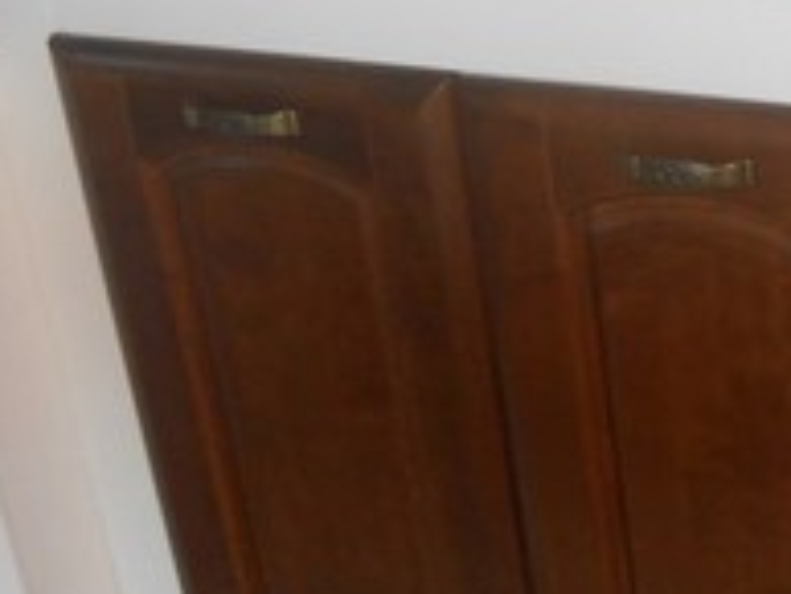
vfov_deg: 17.6
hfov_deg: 21.2
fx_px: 1921
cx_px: 1012
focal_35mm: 84
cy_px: 356
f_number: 3.2
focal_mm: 4.9
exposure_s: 1/25
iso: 200
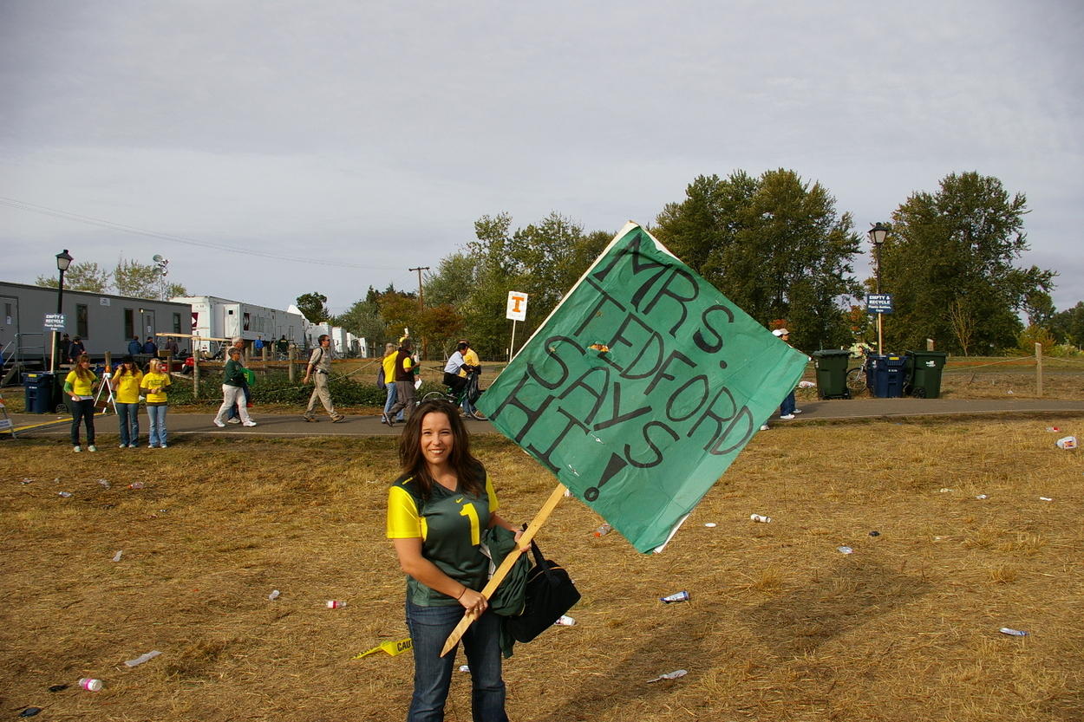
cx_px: 542
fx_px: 813
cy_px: 361
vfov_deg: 47.9
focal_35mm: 27
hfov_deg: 67.4
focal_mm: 18
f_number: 11
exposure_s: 1/250
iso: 200
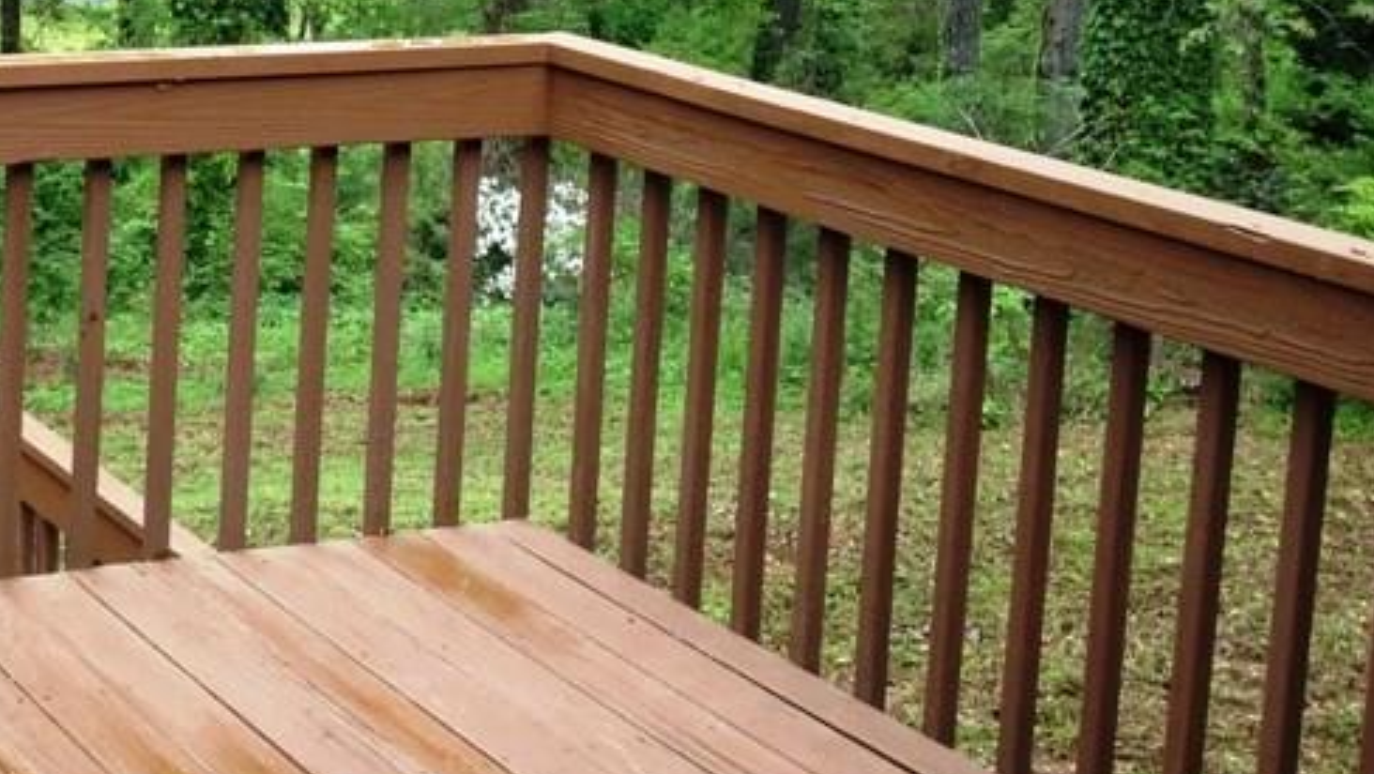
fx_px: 2916
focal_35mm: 80
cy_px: 6
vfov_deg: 14.9
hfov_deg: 25.0
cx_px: -53
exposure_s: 1/120
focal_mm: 4.28
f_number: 2.4
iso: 64
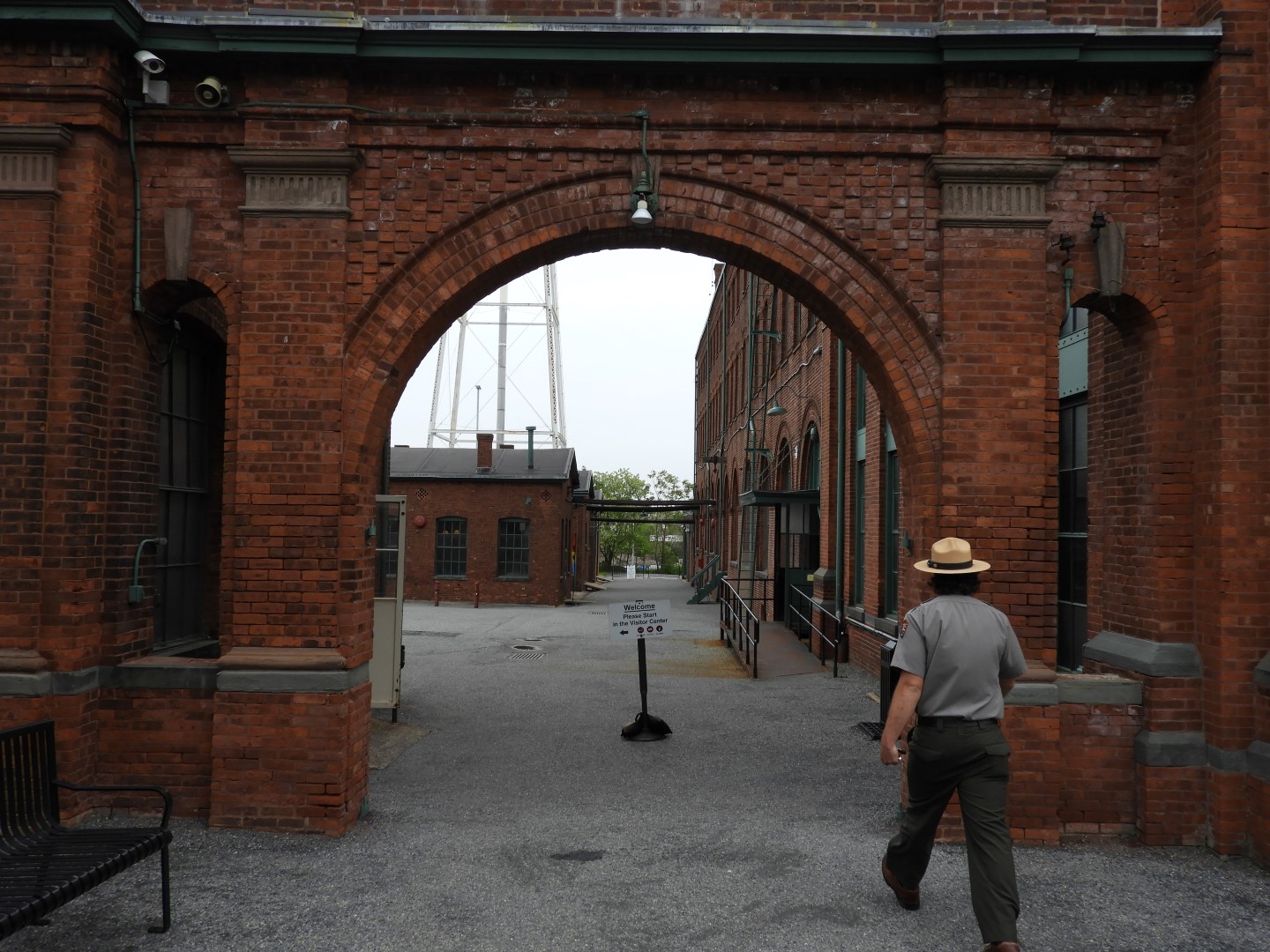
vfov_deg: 46.8
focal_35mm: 30
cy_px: 476
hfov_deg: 60.0
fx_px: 1101
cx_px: 635
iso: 100
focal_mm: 5.4
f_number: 3.5
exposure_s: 1/640
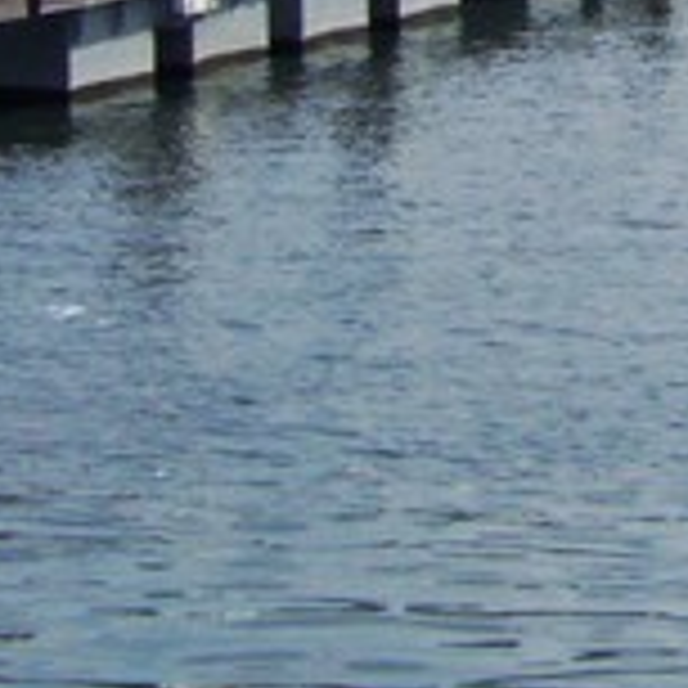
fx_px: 6431
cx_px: 1097
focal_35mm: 286
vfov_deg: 6.0
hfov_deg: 6.0
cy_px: -558
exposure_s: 1/160
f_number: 8
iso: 80
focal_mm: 11
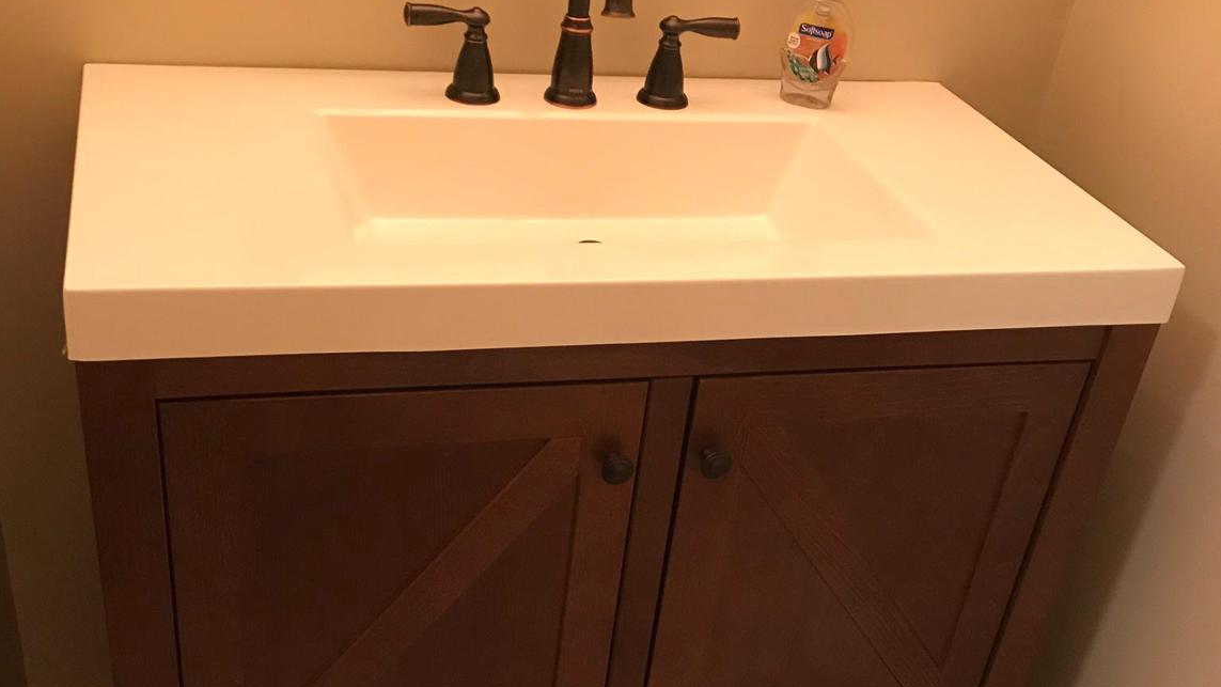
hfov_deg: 49.4
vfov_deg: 28.6
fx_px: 1327
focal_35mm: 41
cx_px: 613
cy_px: 502
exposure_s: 1/15
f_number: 1.8
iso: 64
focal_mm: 3.99
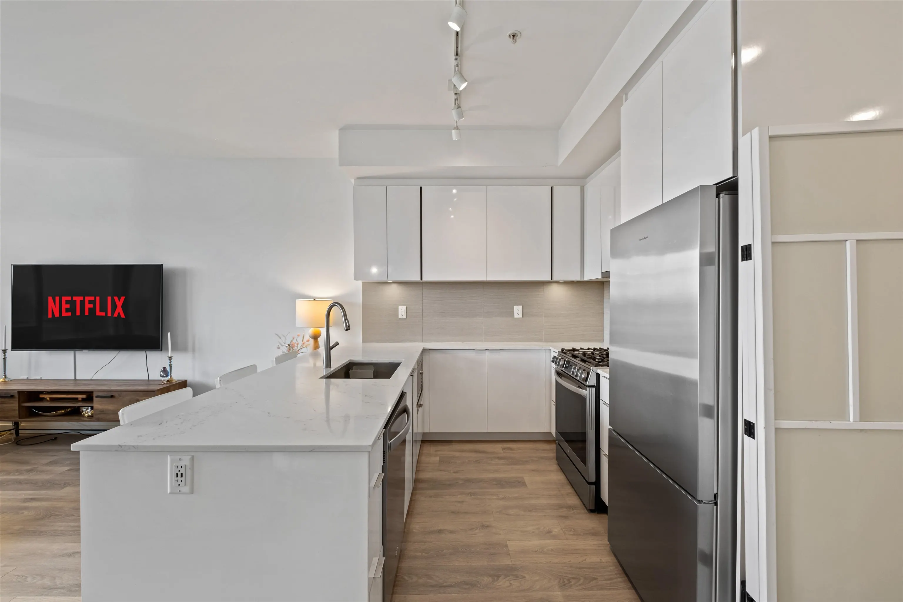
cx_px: 452
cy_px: 301
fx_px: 376
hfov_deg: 100.4
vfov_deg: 77.3
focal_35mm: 15
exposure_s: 1/8
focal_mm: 10
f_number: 7.1
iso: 400
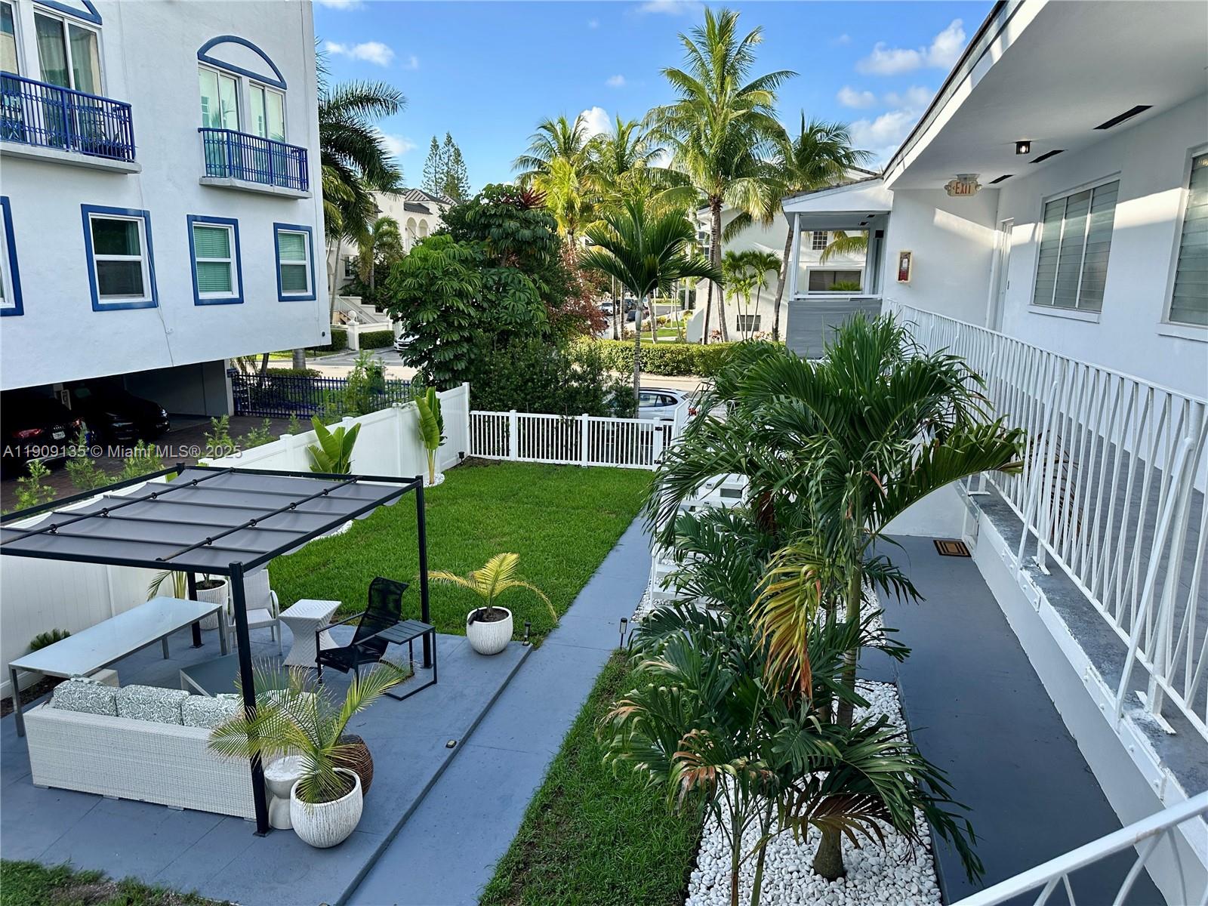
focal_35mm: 24
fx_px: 838
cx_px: 604
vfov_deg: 56.8
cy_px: 453
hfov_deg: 71.6
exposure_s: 1/1029
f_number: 1.78
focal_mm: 6.86
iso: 80
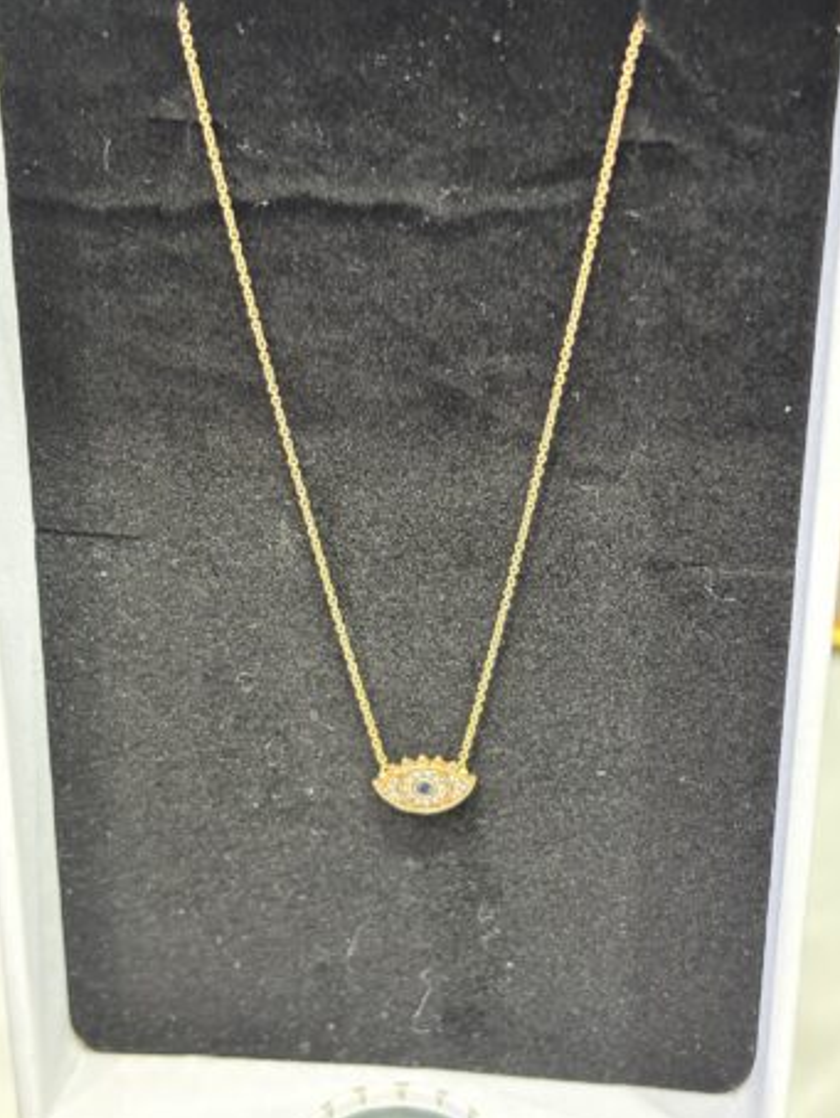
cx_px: 488
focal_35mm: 61
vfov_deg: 31.7
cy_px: 528
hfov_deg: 24.0
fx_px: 1972
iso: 250
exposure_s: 1/25
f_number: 1.6
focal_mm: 5.96
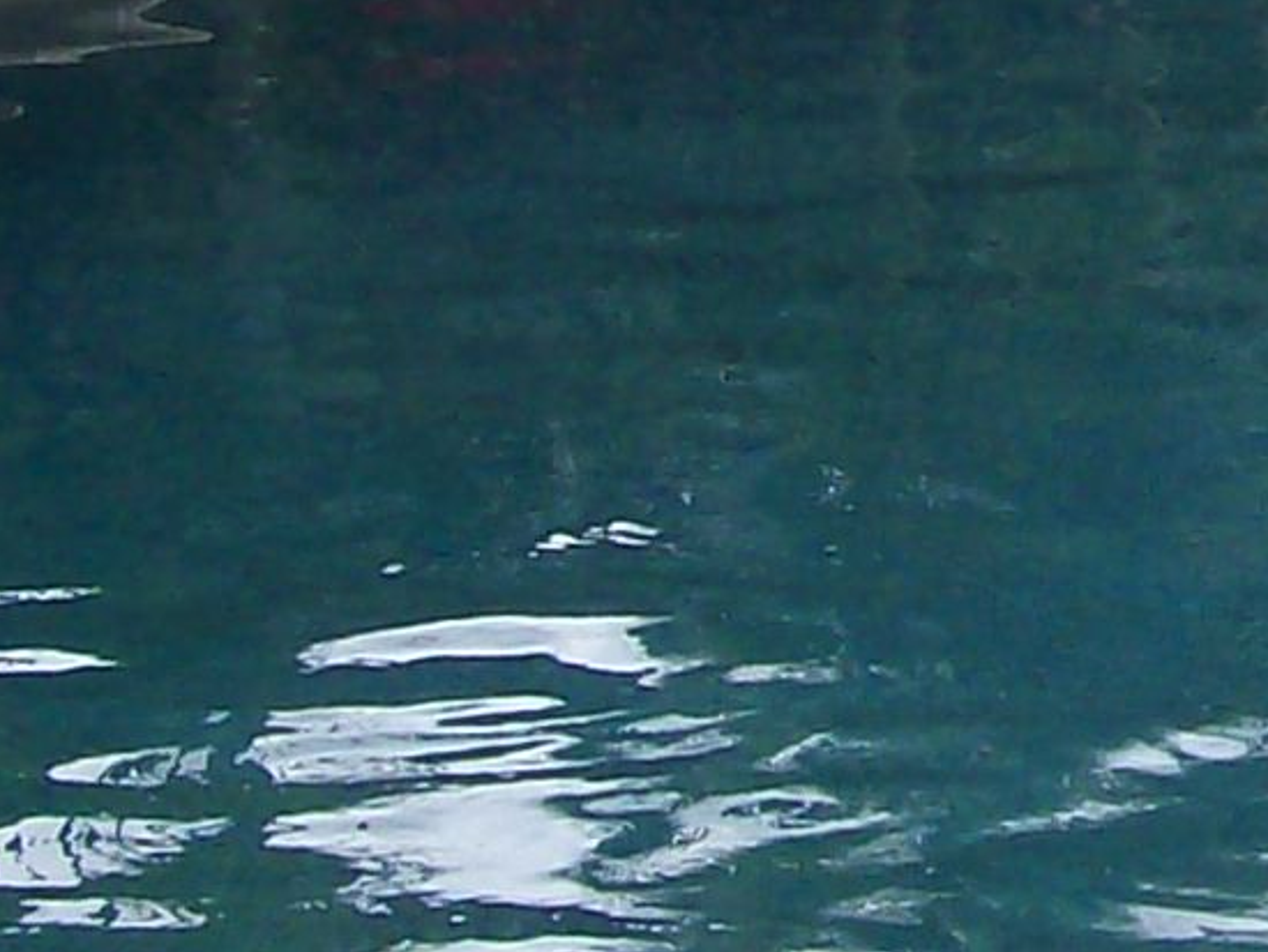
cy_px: -373
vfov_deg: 7.3
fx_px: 7366
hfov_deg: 9.7
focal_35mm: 201
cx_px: 1605
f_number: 4.8
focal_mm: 6
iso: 80
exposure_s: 1/326
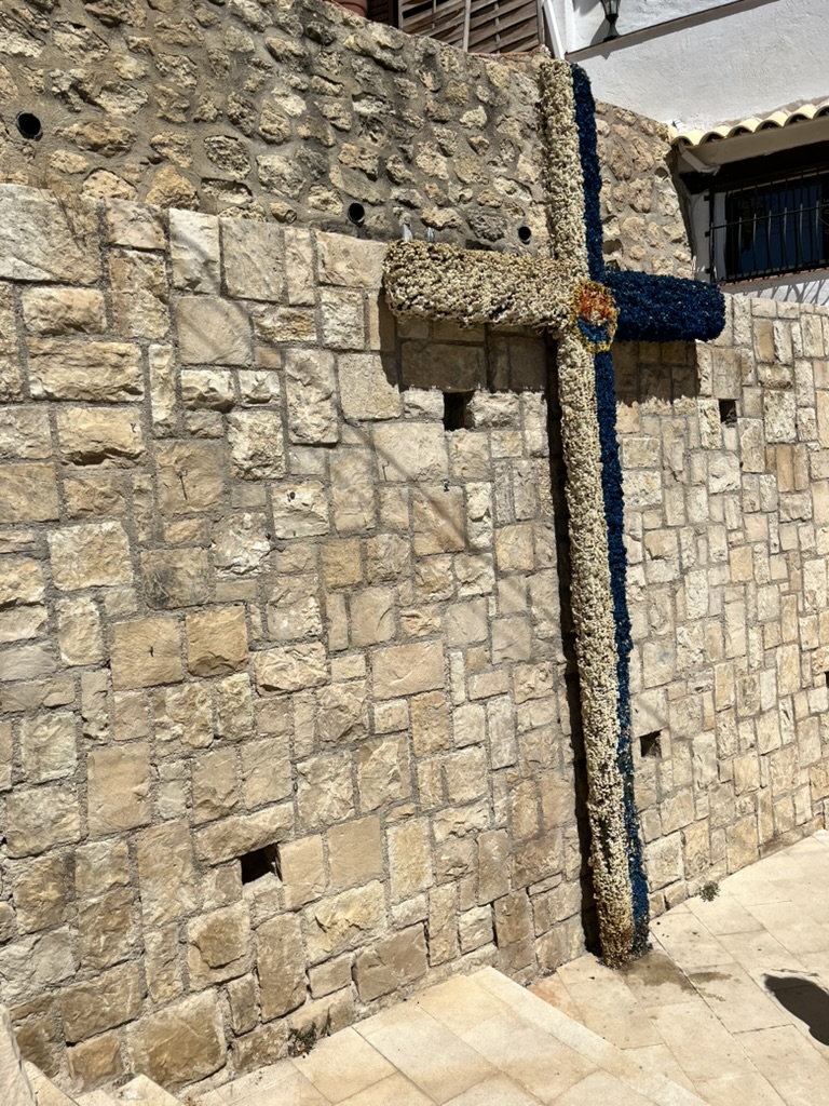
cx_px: 414
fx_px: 830
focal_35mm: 26
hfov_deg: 53.1
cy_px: 553
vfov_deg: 67.3
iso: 50
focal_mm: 5.1
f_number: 1.6
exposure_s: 1/9091
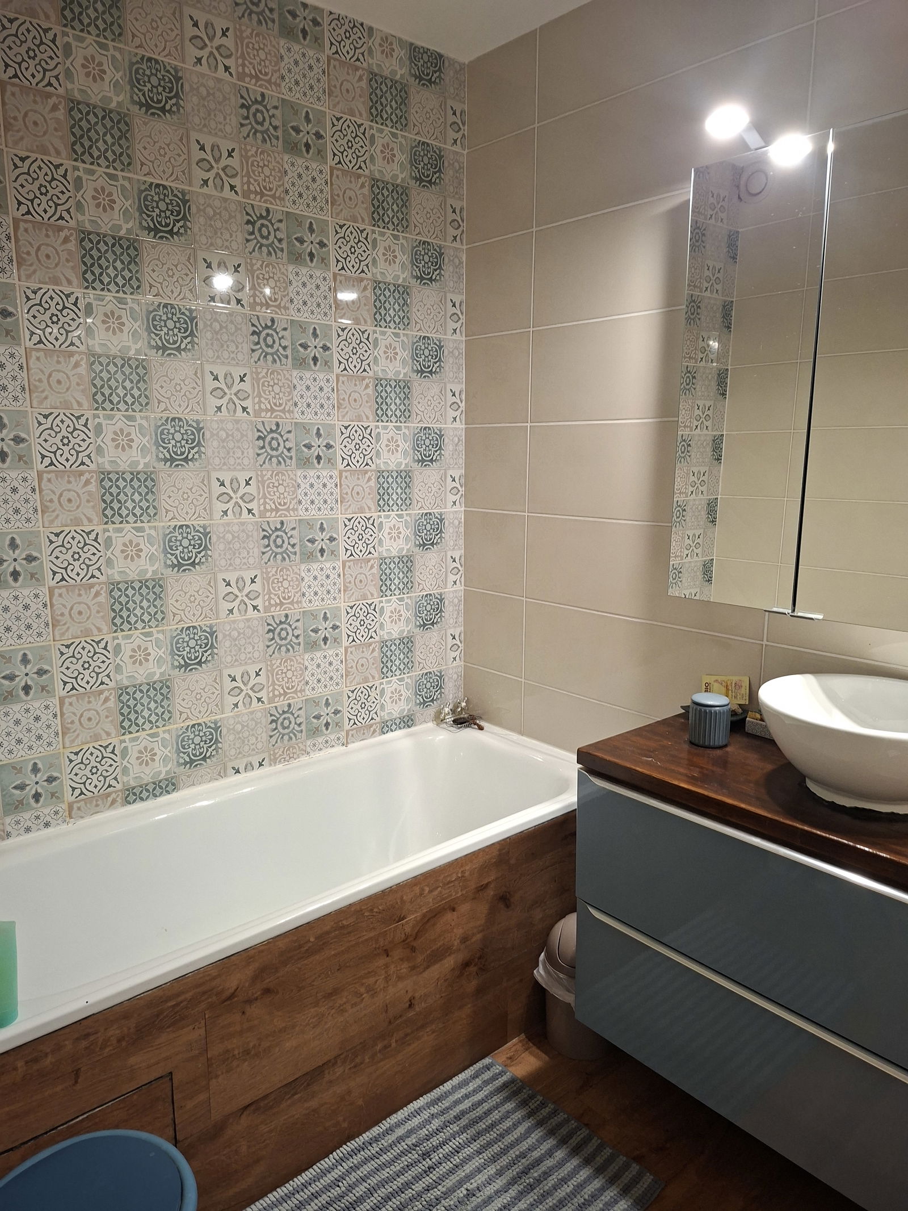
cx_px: 454
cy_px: 606
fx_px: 804
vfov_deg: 73.9
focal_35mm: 23
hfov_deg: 58.9
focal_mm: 5.54
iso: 250
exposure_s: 1/50
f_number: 1.8
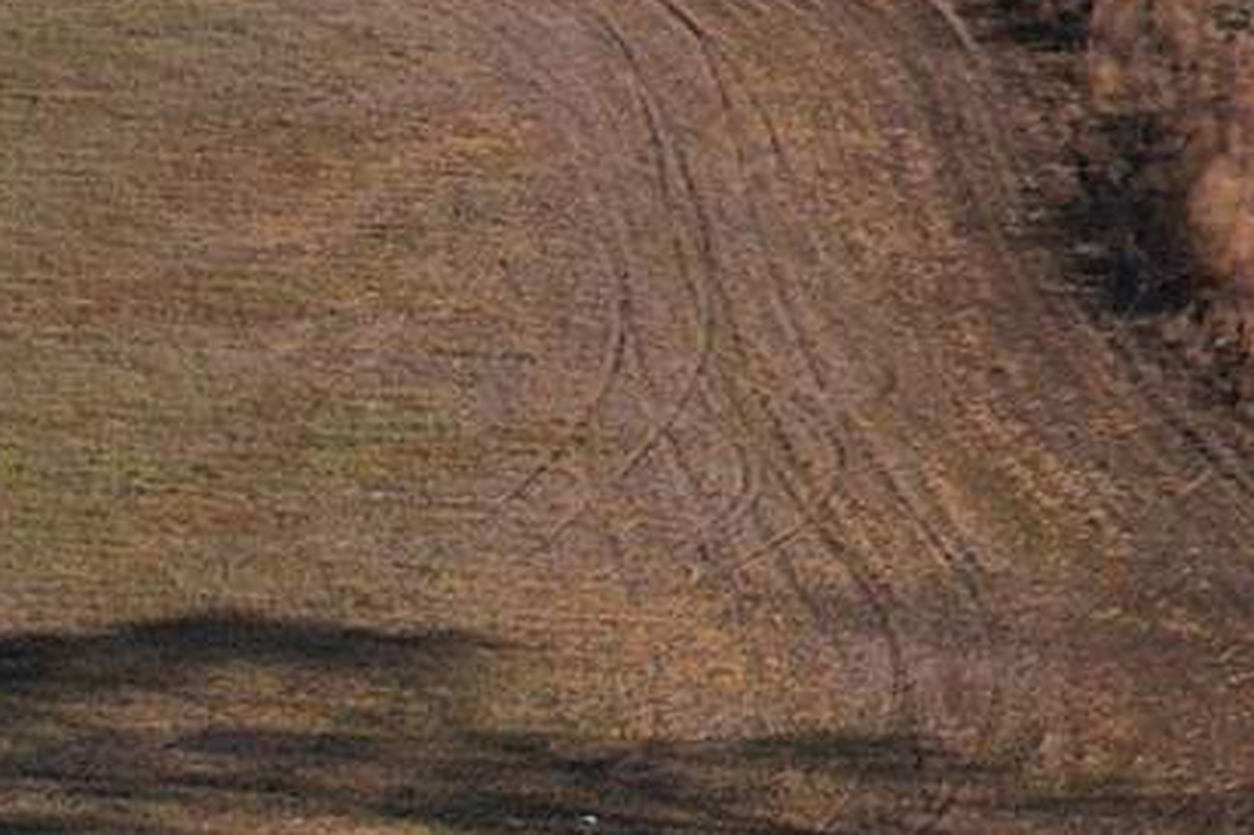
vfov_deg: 8.2
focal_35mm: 165
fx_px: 5745
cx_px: 3438
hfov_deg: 10.1
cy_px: -385
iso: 120
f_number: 2.8
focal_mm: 8.38
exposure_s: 1/2000
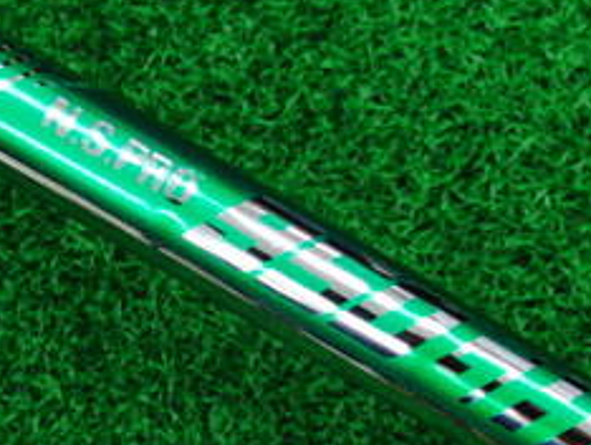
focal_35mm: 101
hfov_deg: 19.2
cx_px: 121
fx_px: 1726
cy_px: 210
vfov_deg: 14.7
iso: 400
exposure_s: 1/40
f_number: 3.6
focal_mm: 6.42
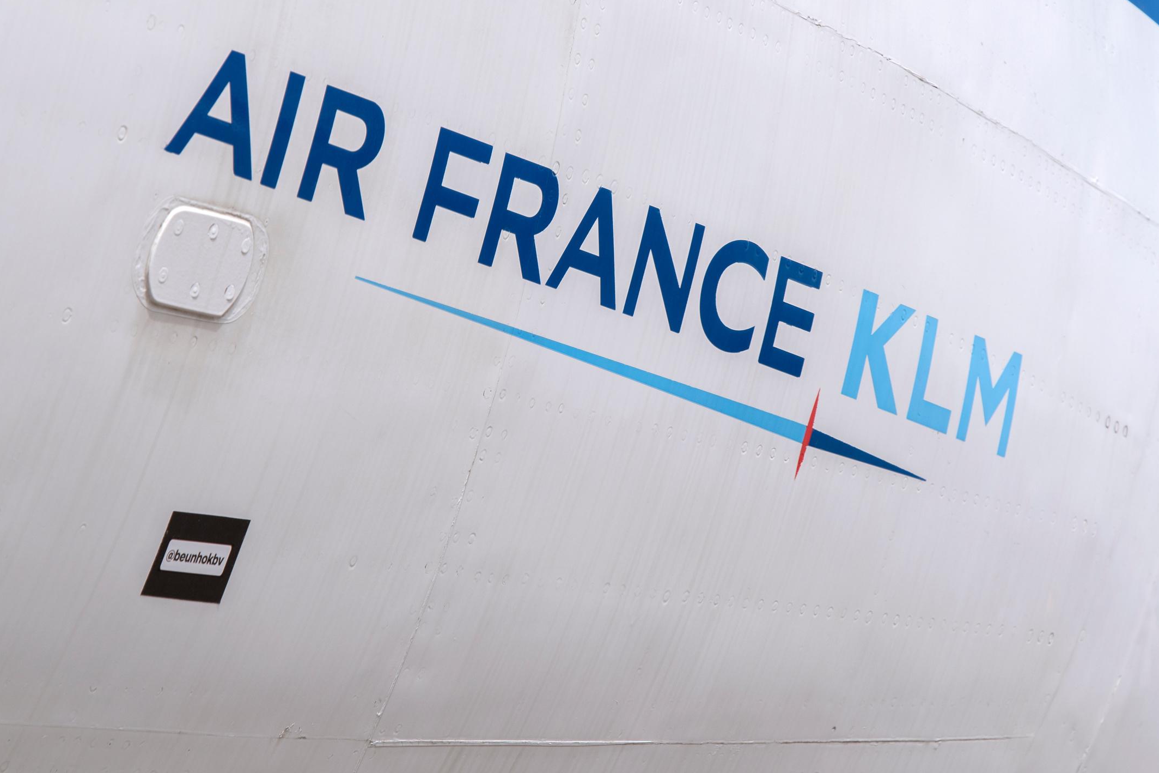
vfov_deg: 3.2
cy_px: 281
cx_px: 562
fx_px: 13615
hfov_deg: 4.9
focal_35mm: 423
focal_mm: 200
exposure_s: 1/400
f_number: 8
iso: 100
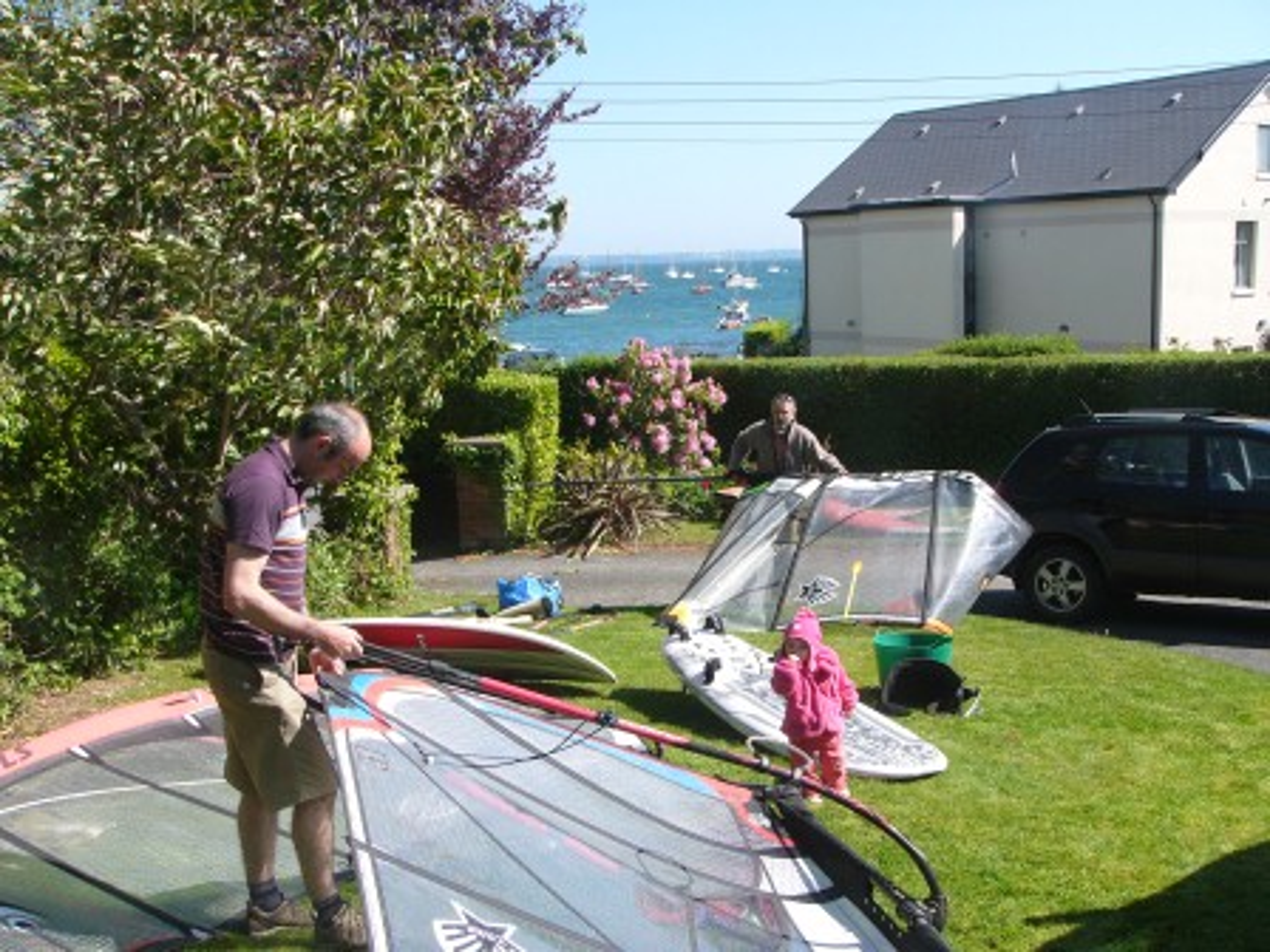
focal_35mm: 39
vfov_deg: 36.8
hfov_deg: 47.9
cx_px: 635
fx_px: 1431
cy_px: 476
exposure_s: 1/400
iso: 50
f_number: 4
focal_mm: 6.5
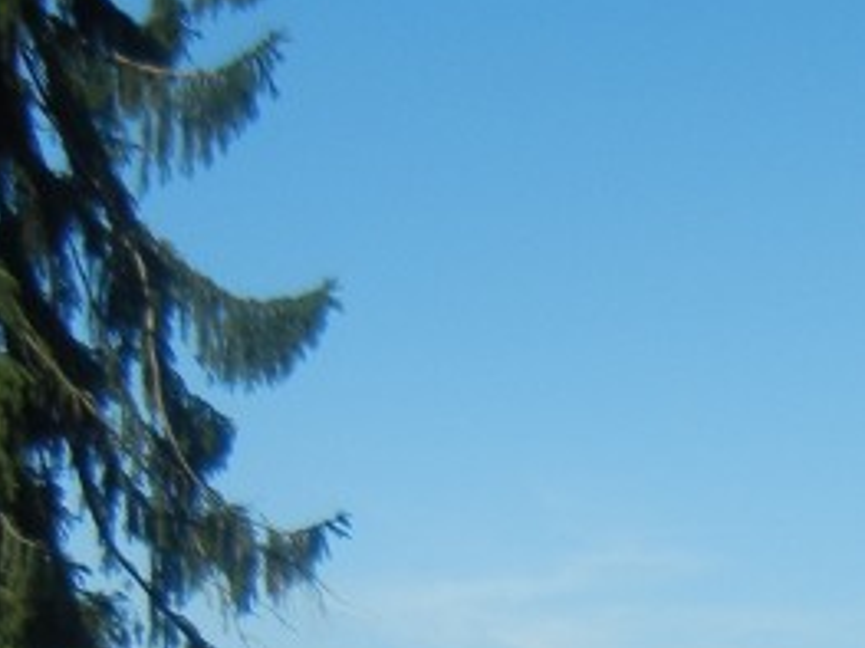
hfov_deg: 15.3
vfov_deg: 11.7
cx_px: 1381
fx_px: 2922
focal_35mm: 117
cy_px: 1171
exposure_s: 1/412
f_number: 7
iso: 160
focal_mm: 5.4
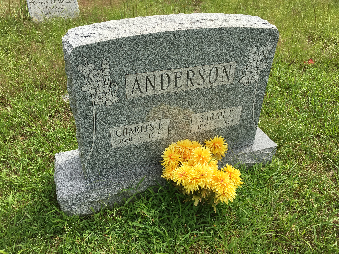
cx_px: 170
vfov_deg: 48.2
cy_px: 127
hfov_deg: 61.7
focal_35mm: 29
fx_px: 284
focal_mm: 4.15
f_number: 2.2
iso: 25
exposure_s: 1/1399
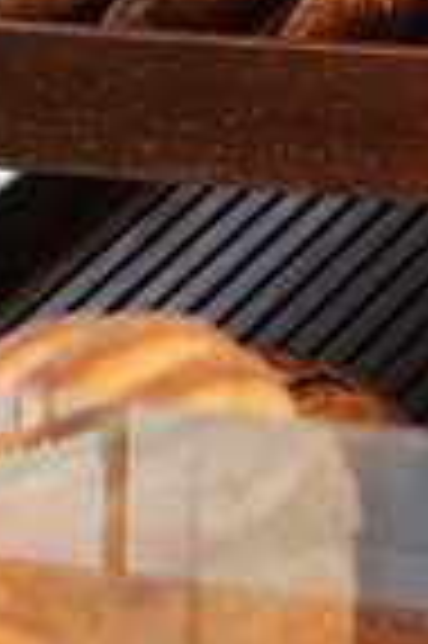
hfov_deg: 5.0
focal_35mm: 273
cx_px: 698
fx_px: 4880
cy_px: -464
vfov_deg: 7.4
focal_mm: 46
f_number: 5
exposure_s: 1/100
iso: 2000
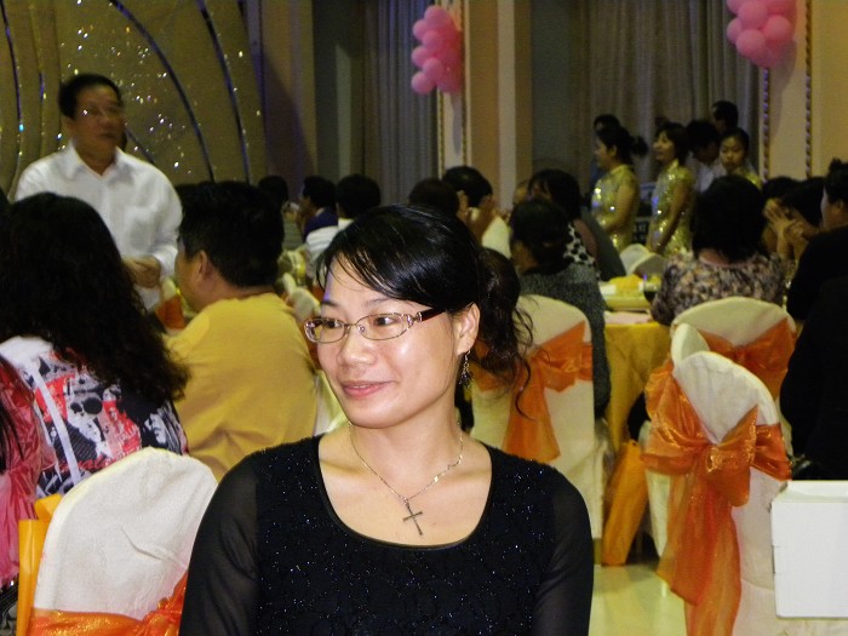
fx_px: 2572
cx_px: 424
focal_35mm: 105
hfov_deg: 18.7
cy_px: 318
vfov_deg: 14.1
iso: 400
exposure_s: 1/30
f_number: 4
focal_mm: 18.8
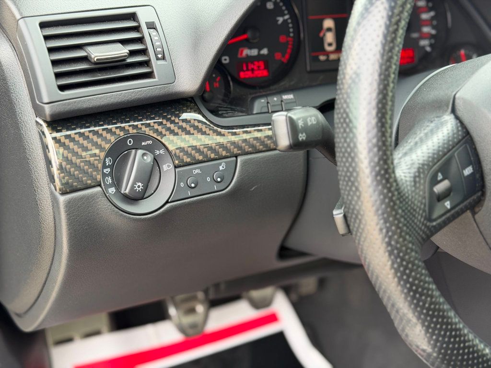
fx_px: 681
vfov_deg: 30.3
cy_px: 184
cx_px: 246
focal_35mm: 48
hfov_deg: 39.7
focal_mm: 6.76
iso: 100
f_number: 1.78
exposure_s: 1/121
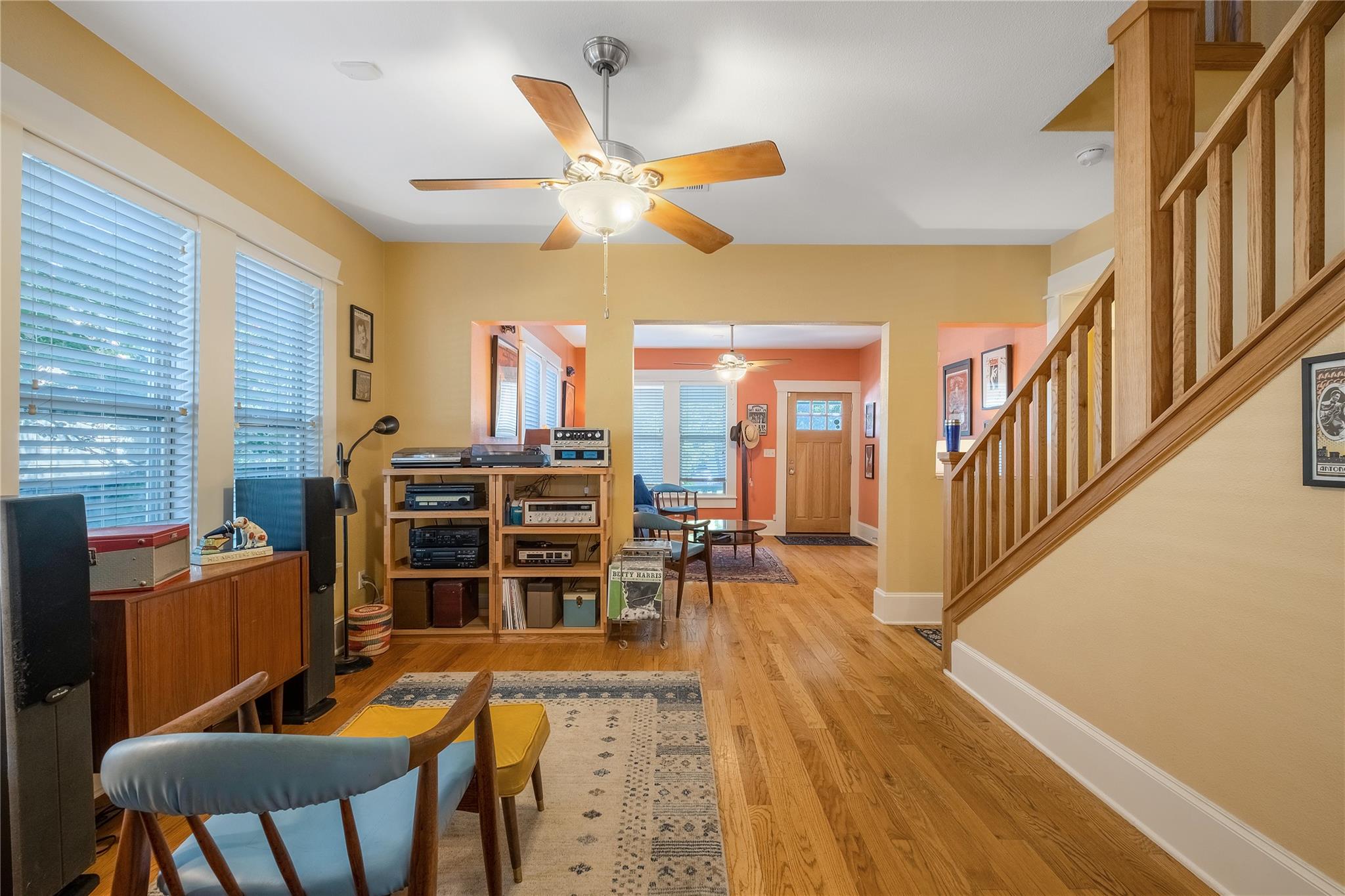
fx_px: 560
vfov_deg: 77.3
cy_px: 448
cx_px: 672
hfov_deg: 100.4
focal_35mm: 15
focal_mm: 10
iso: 160
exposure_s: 1/15
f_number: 8
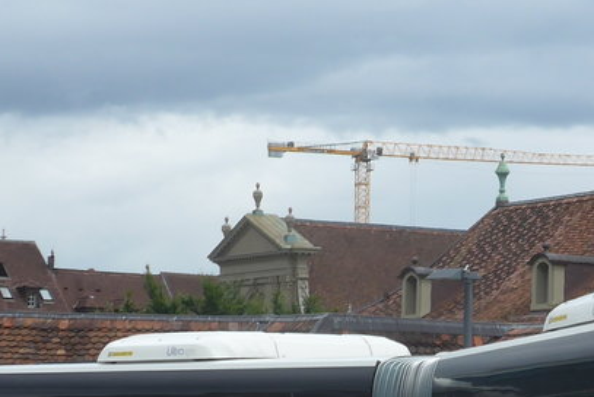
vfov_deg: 7.2
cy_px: 279
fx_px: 3137
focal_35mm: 190
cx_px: 584
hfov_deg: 10.7
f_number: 3.7
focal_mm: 12.7
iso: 80
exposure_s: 1/800
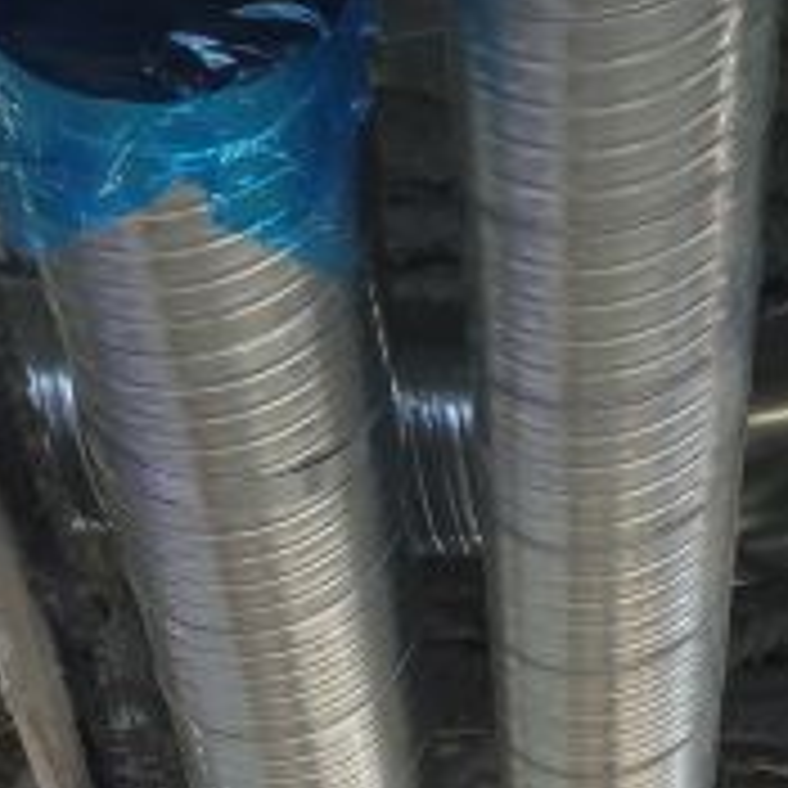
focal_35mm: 79
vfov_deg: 18.4
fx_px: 2035
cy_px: 1310
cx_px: 608
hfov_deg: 21.7
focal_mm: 5.4
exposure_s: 1/119
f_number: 1.8
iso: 320
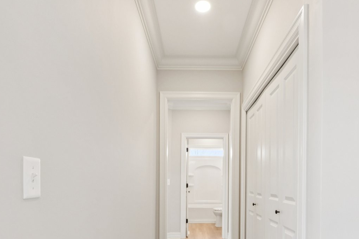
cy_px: 187
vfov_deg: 50.4
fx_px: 239
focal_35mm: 24
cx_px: 197
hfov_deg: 73.5
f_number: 9
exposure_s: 1/15
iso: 400
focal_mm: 12
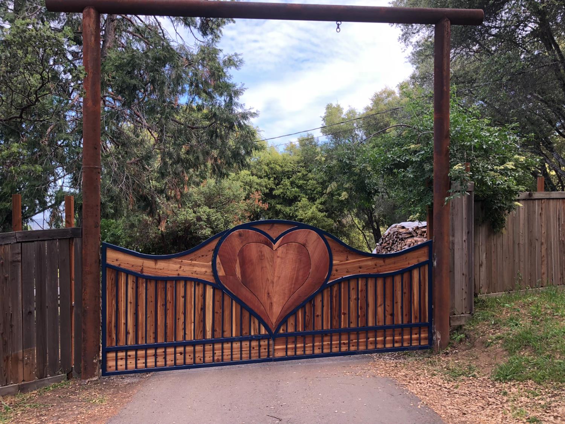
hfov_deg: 63.4
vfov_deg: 49.7
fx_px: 457
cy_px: 212
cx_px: 282
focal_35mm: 28
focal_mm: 3.99
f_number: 1.8
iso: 20
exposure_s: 1/124
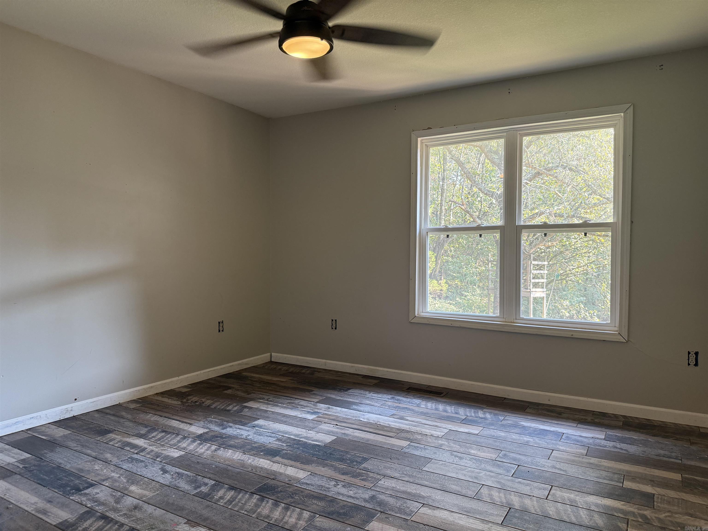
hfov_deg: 71.6
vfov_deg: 56.8
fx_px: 491
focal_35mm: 24
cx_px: 354
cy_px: 266
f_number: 1.78
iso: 160
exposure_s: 1/60
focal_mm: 6.76
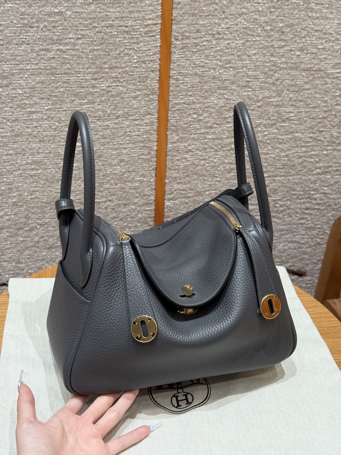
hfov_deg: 30.3
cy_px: 228
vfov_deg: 39.7
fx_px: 630
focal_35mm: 48
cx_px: 170
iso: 125
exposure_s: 1/100
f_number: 1.78
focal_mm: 6.76
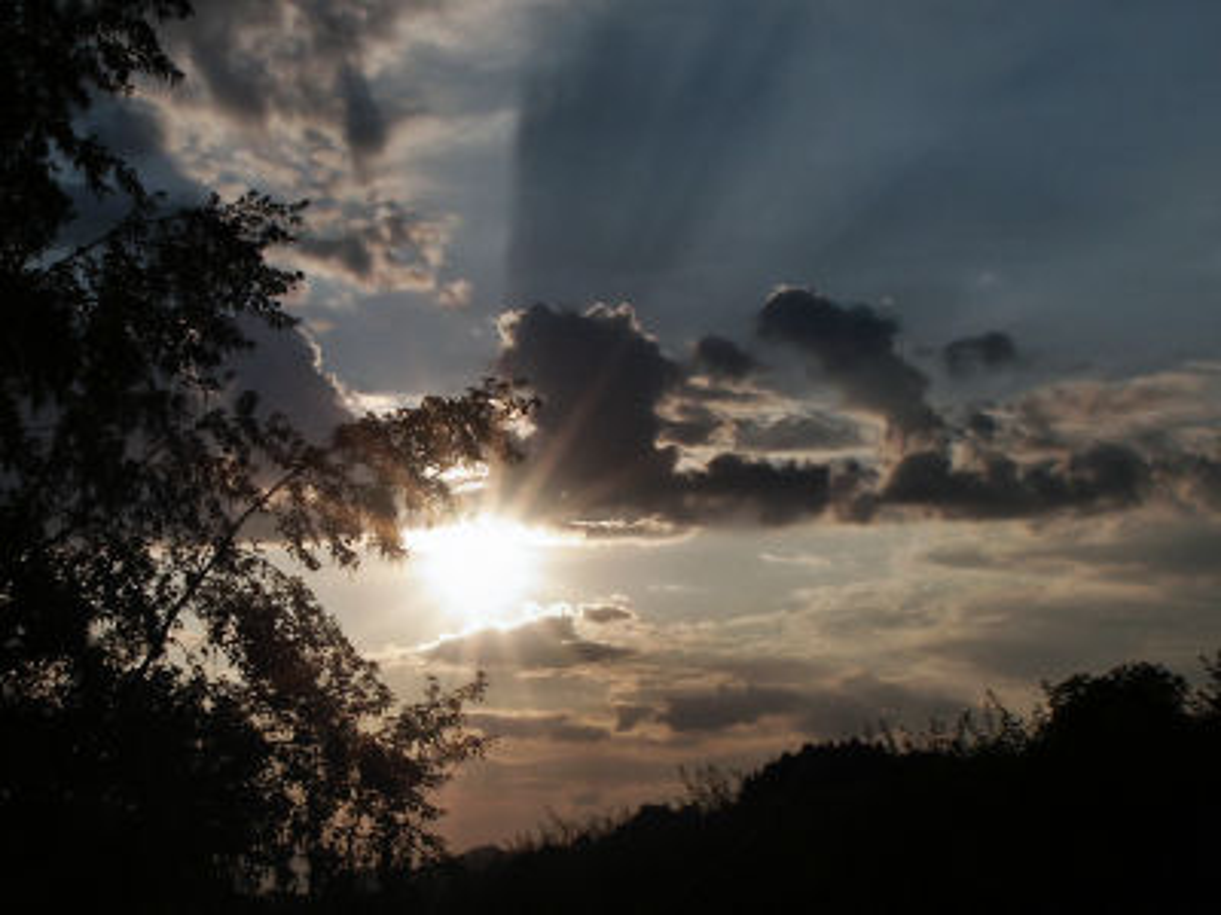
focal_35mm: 39
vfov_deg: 36.8
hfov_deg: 47.9
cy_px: 458
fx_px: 1376
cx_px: 610
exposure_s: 1/2000
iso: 100
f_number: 8
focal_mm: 10.11
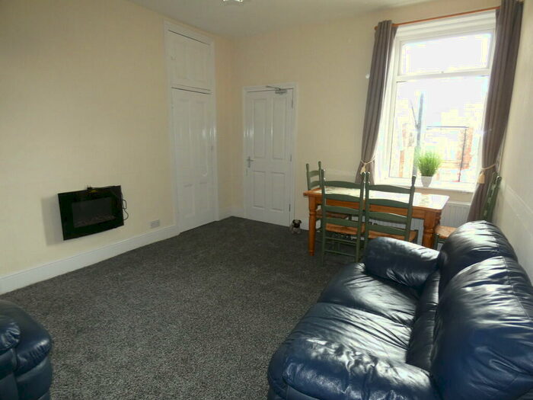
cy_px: 200
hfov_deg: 81.7
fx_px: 308
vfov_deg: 66.0
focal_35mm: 20
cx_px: 266
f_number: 2.8
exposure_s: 1/60
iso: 200
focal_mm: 3.6
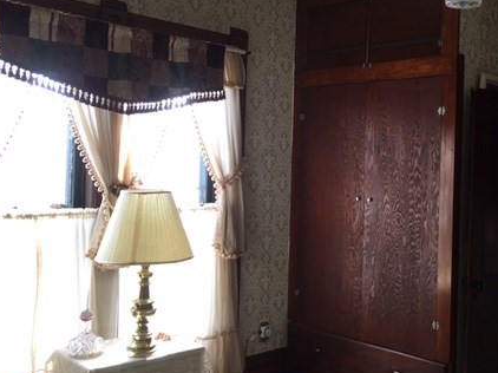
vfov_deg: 32.8
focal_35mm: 44
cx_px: 354
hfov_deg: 42.1
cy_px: 182
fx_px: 633
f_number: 2.2
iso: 32
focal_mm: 4.15
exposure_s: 1/30
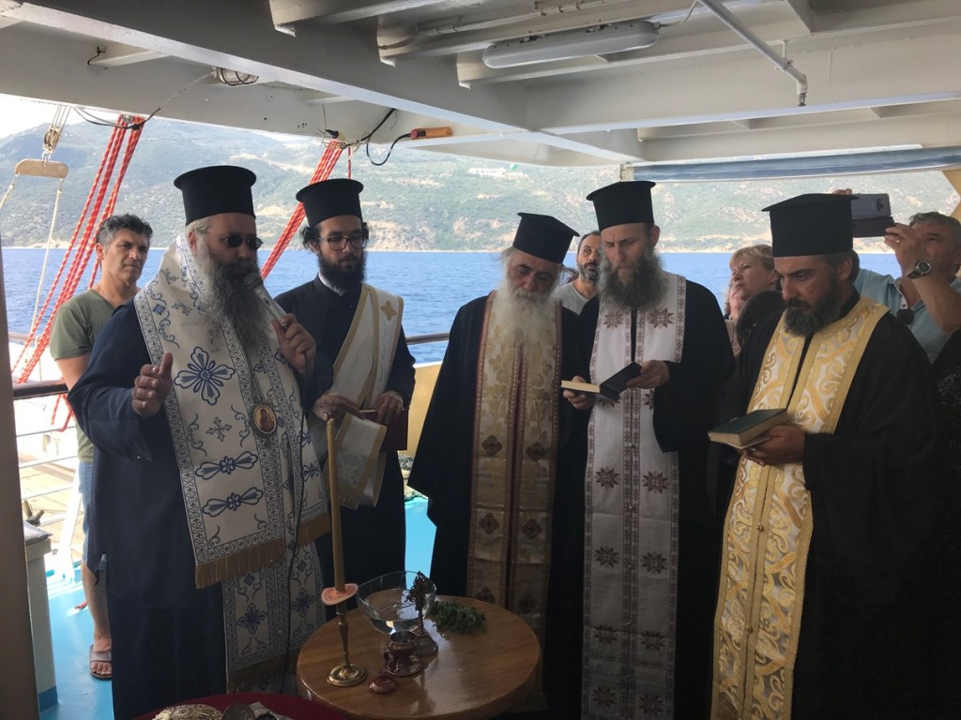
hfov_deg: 63.4
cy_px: 360
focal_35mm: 28
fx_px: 777
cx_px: 480
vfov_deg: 49.7
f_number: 1.8
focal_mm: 3.99
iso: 20
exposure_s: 1/406
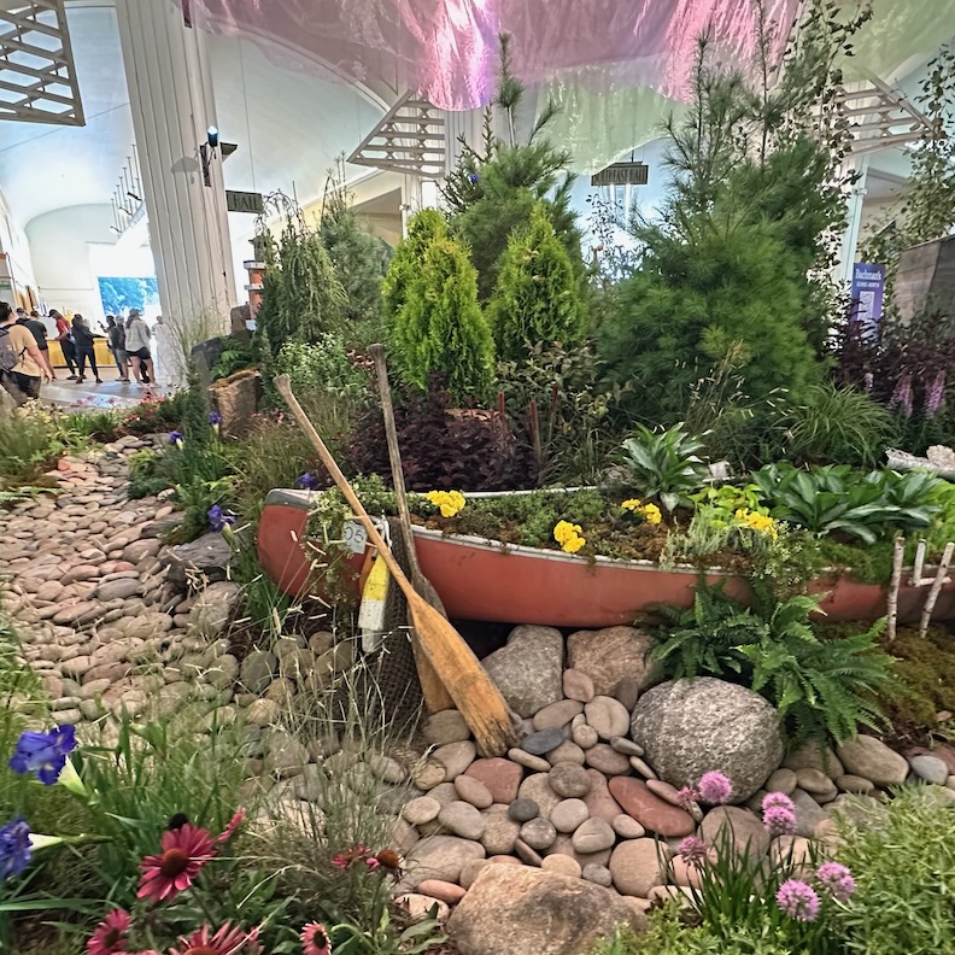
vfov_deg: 74.8
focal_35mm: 20
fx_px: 624
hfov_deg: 74.8
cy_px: 494
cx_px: 504
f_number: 2.2
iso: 1250
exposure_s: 1/60
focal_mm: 2.22
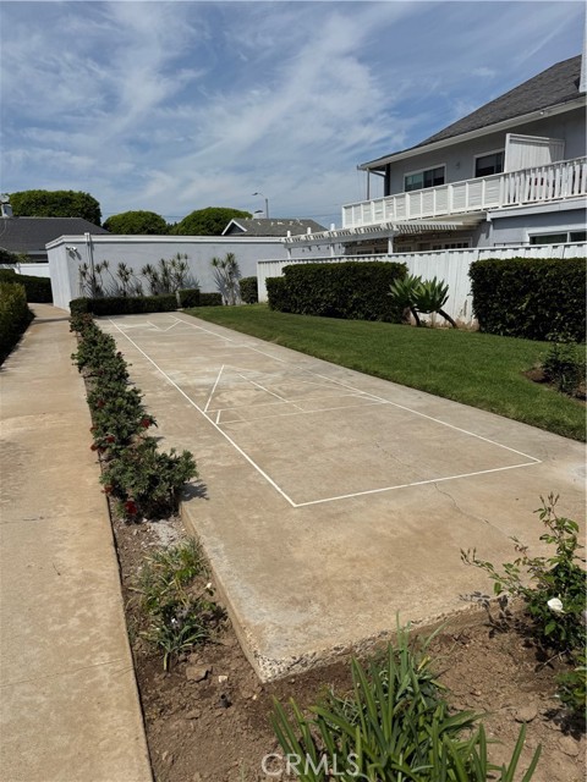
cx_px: 294
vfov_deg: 71.6
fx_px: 543
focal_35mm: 24
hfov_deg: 56.8
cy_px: 391
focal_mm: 6.76
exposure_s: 1/10417
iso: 80
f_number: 1.78
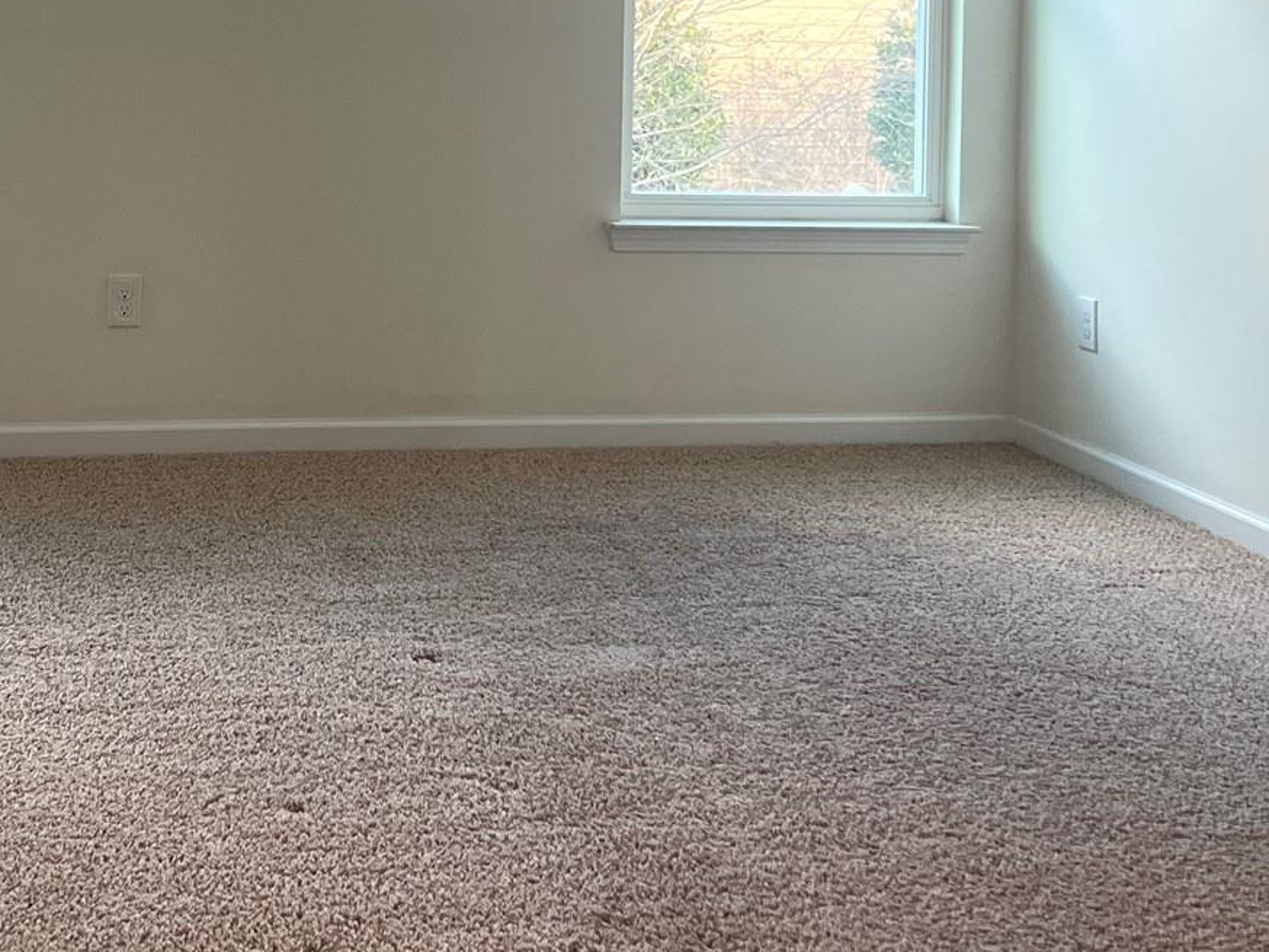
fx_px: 2237
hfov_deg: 31.0
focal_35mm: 61
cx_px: 294
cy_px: -83
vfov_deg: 22.7
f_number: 1.5
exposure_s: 1/120
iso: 125
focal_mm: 5.7
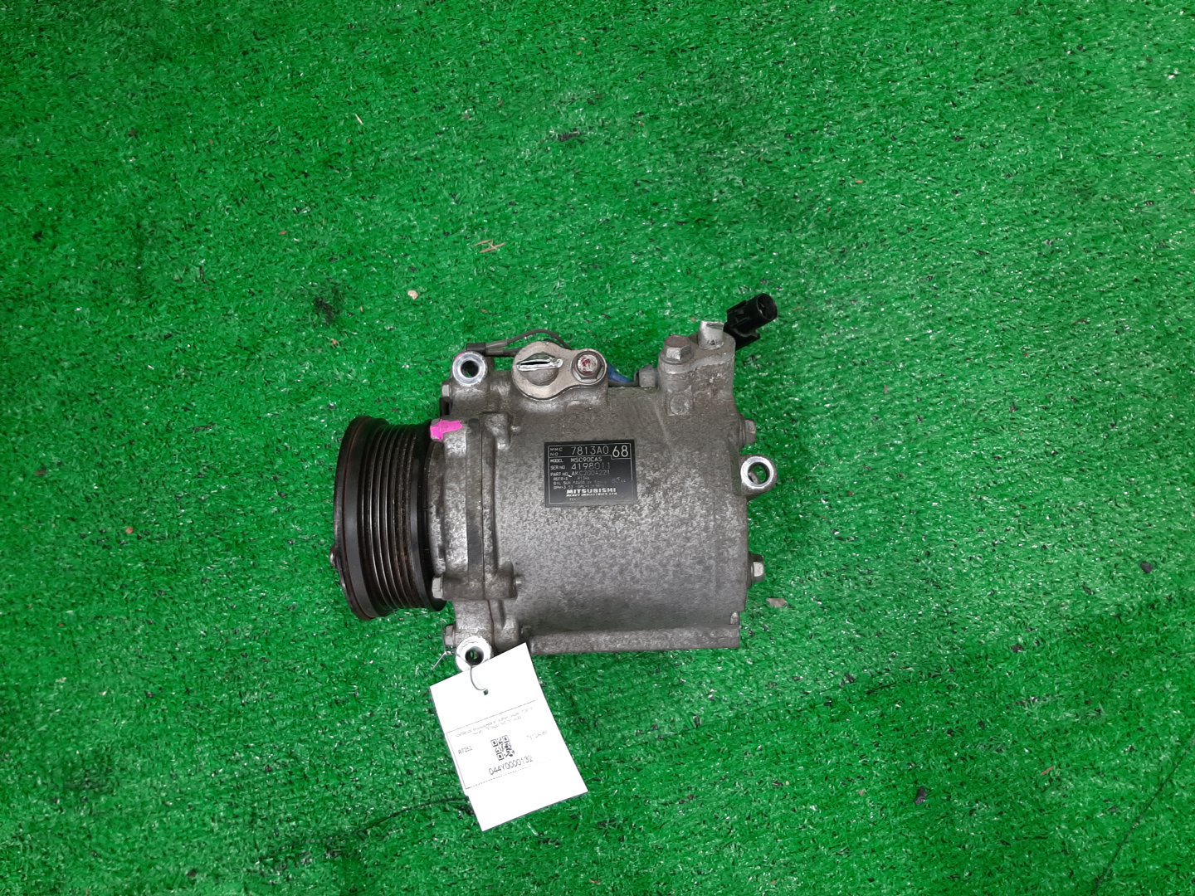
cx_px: 598
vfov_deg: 53.1
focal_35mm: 26
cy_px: 448
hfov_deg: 67.3
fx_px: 898
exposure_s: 1/50
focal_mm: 3.93
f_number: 1.7
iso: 64
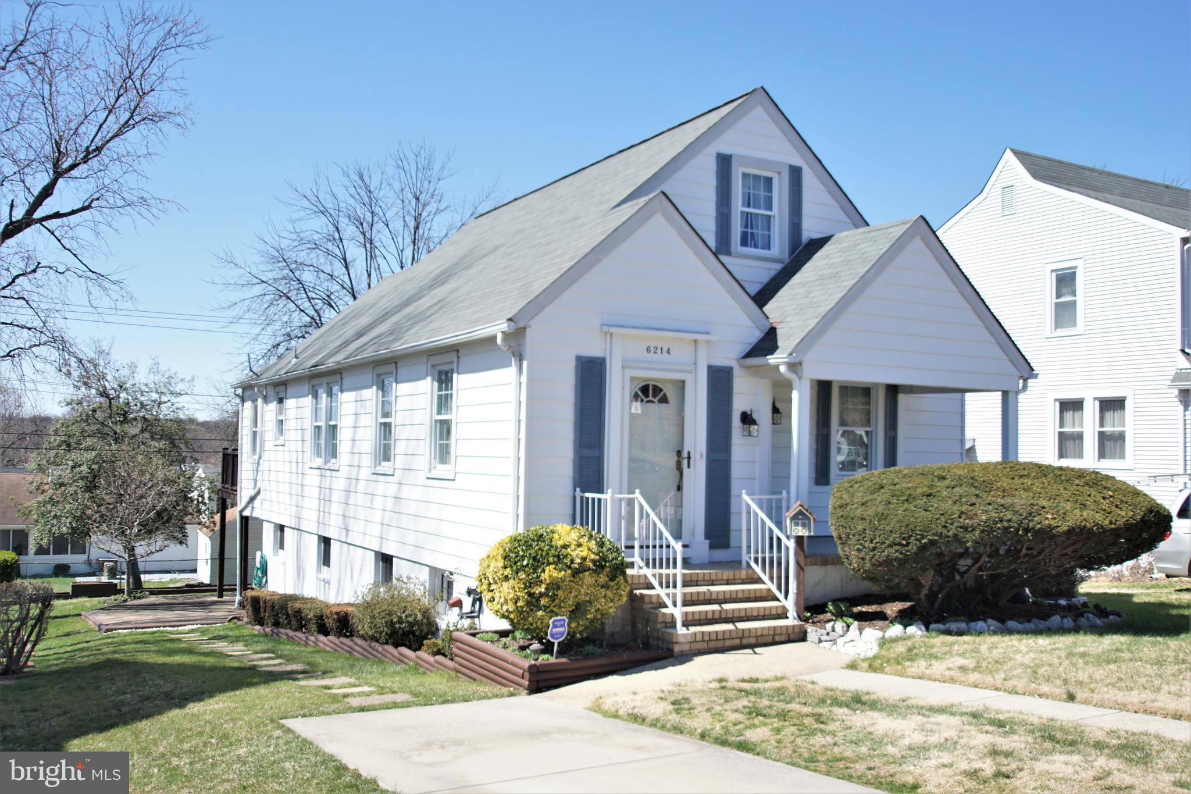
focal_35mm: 30
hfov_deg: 61.9
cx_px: 596
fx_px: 992
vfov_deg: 43.6
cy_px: 397
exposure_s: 1/1000
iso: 250
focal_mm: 20
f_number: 4.5
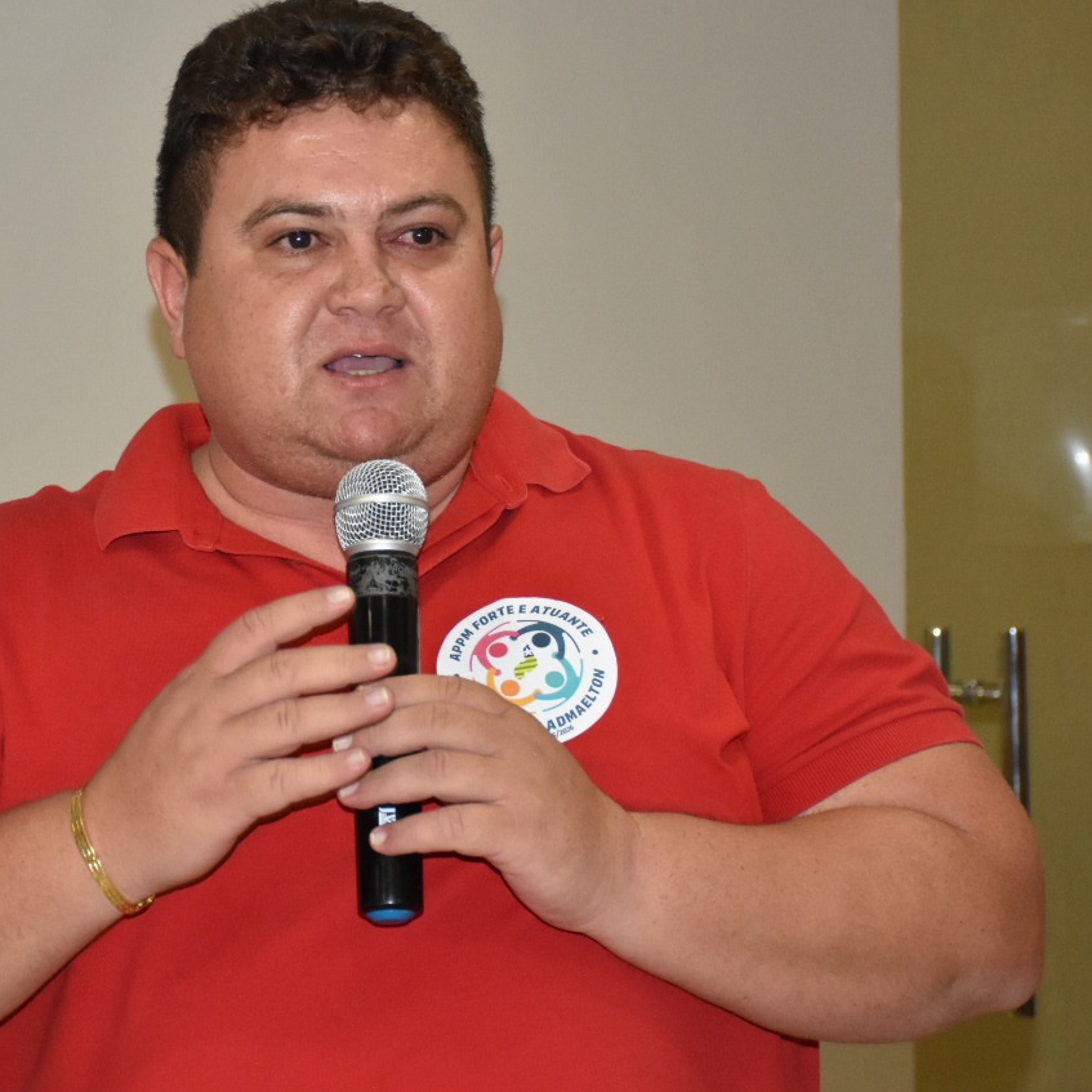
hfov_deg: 14.9
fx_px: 4176
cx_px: 385
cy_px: 485
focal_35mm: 117
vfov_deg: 14.9
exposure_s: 1/100
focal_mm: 48
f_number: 5
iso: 1600
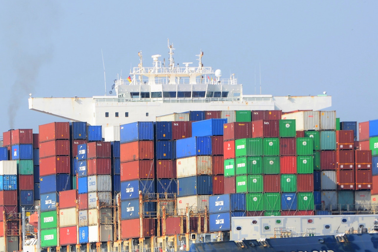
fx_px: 4452
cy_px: 203
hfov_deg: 4.9
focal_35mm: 424
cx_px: 173
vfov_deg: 3.2
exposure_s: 1/250
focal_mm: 135
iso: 100
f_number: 8
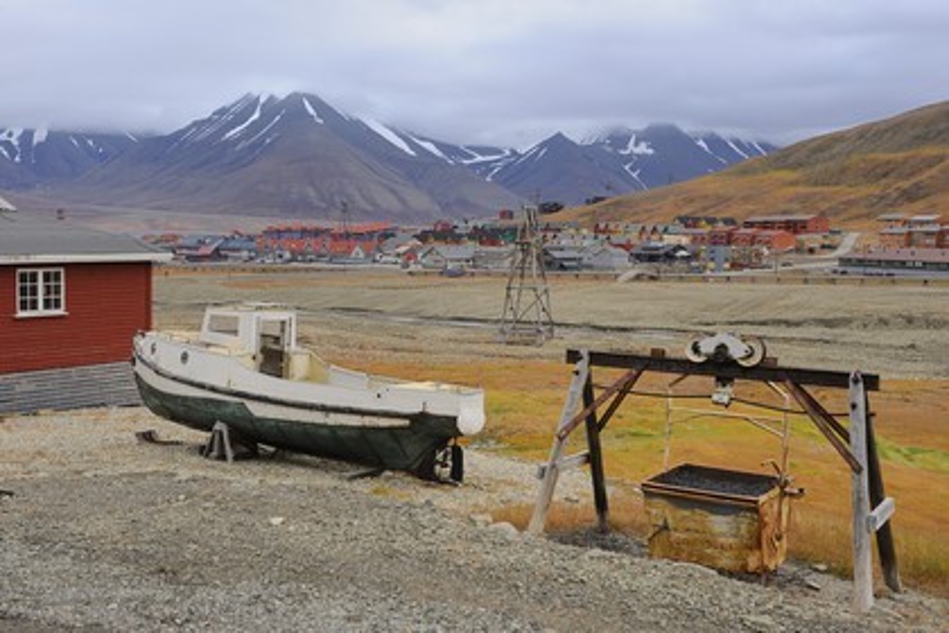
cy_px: 316
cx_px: 474
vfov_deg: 29.9
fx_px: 1186
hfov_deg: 43.6
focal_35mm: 45
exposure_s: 1/160
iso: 400
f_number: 8
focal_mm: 45
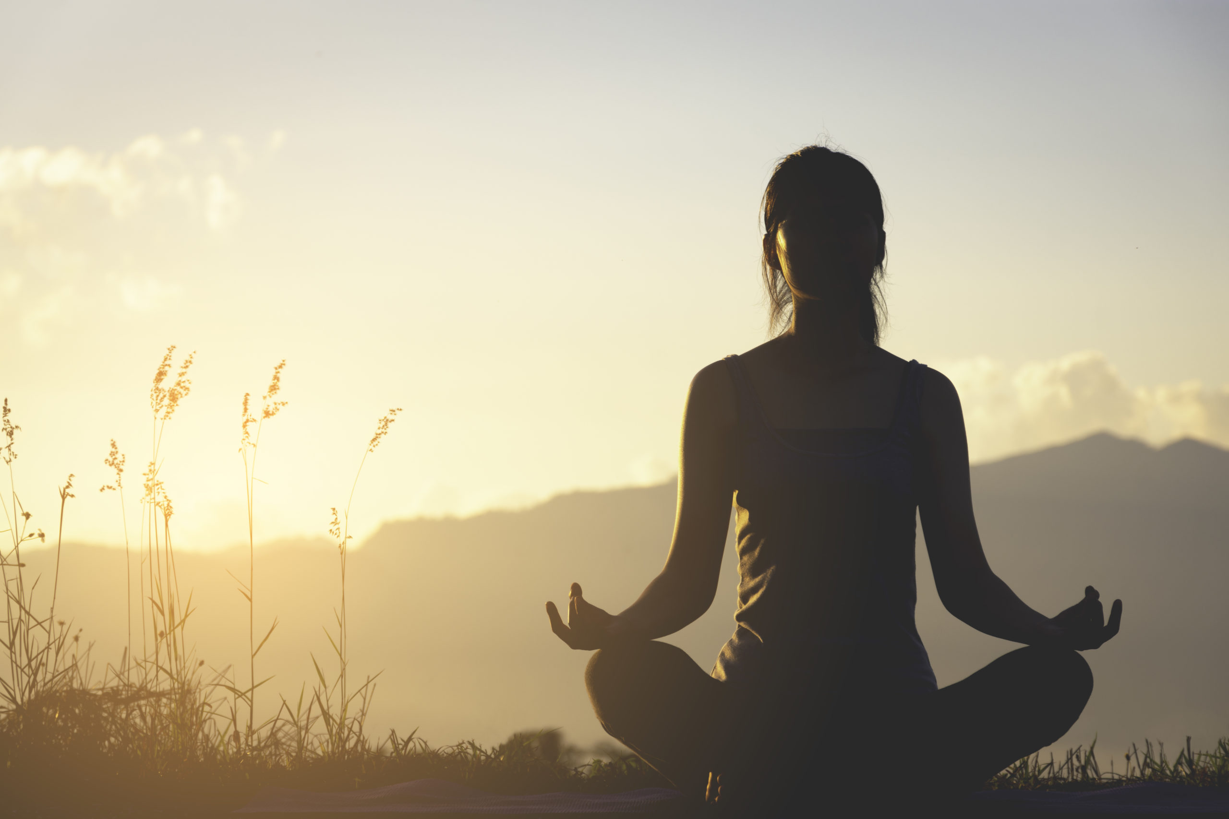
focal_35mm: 150
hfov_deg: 13.7
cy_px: 410
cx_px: 614
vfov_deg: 9.1
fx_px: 5121
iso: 100
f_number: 8
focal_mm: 100
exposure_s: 1/250
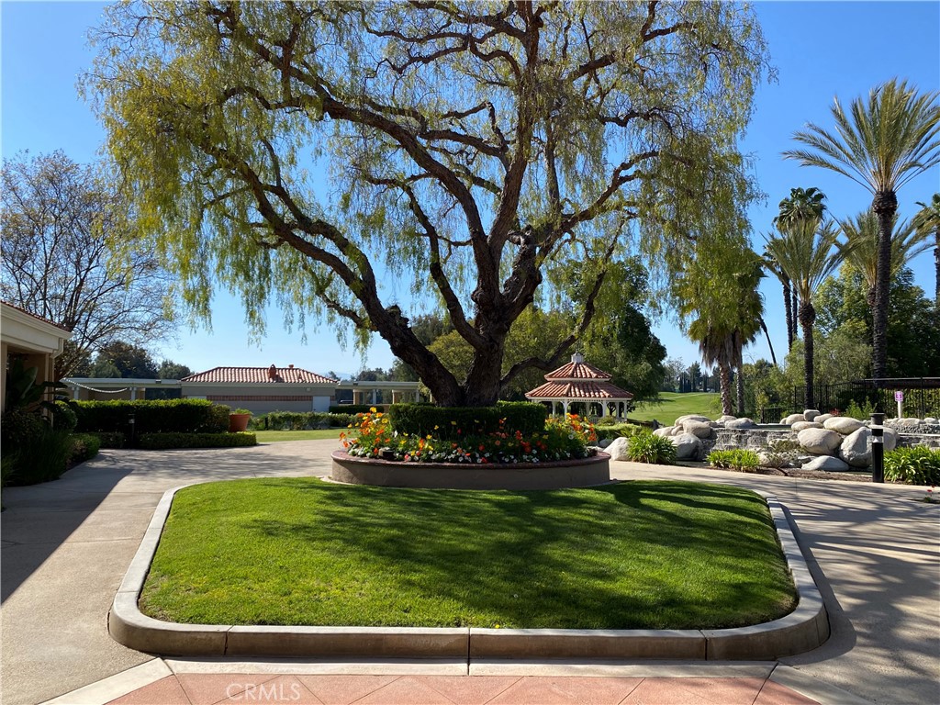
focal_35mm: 26
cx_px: 470
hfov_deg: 67.3
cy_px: 352
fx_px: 706
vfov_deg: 53.1
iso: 32
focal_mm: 4.25
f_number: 1.8
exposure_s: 1/1653
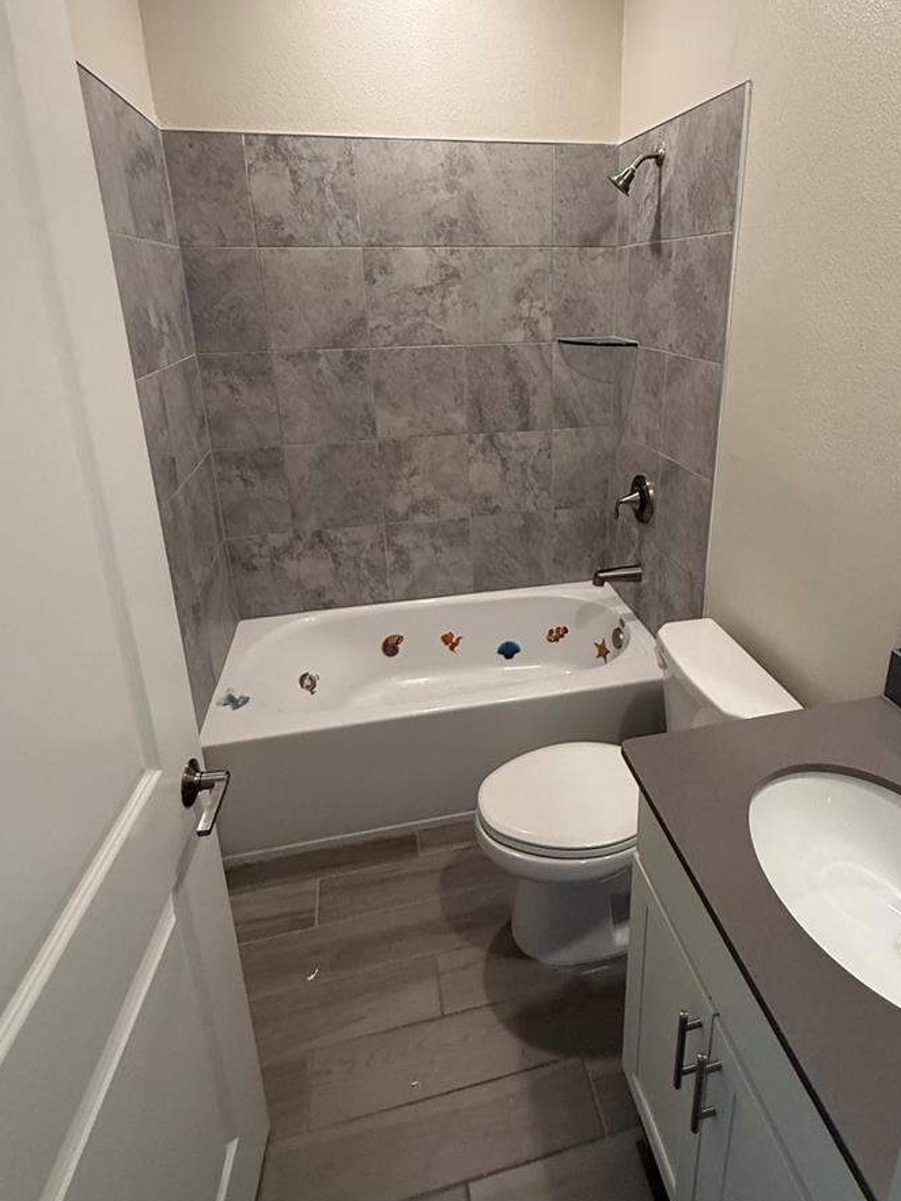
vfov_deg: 83.8
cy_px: 493
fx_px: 659
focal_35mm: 19
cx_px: 519
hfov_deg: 68.3
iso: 320
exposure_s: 1/120
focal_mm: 2.22
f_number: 2.2
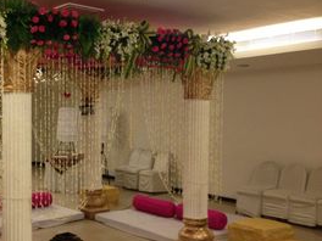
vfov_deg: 29.1
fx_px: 465
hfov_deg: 37.3
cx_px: 80
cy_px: 139
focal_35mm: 50
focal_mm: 4.13
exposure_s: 1/20
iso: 160
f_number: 2.4
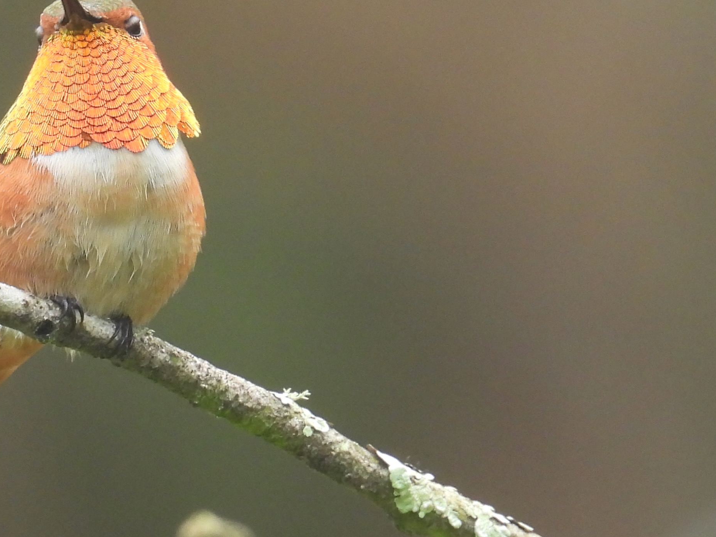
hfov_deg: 0.7
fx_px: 61779
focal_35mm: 2987
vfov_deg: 0.5
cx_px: 132
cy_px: 154
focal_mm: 214
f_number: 6.3
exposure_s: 1/160
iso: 400
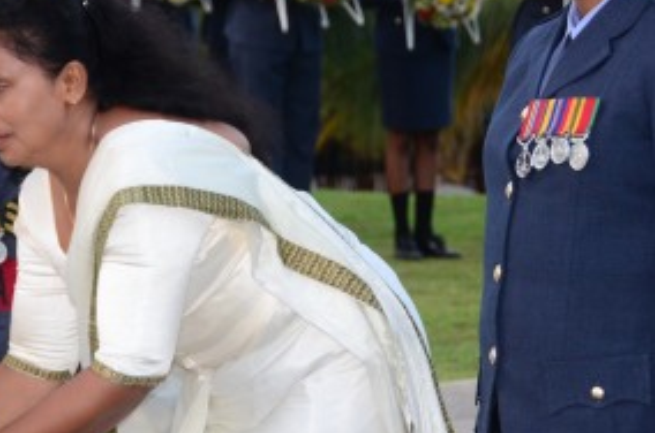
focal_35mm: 206
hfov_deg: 10.0
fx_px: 3741
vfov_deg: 6.6
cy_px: 202
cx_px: 189
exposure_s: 1/80
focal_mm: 65
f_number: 5.6
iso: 400
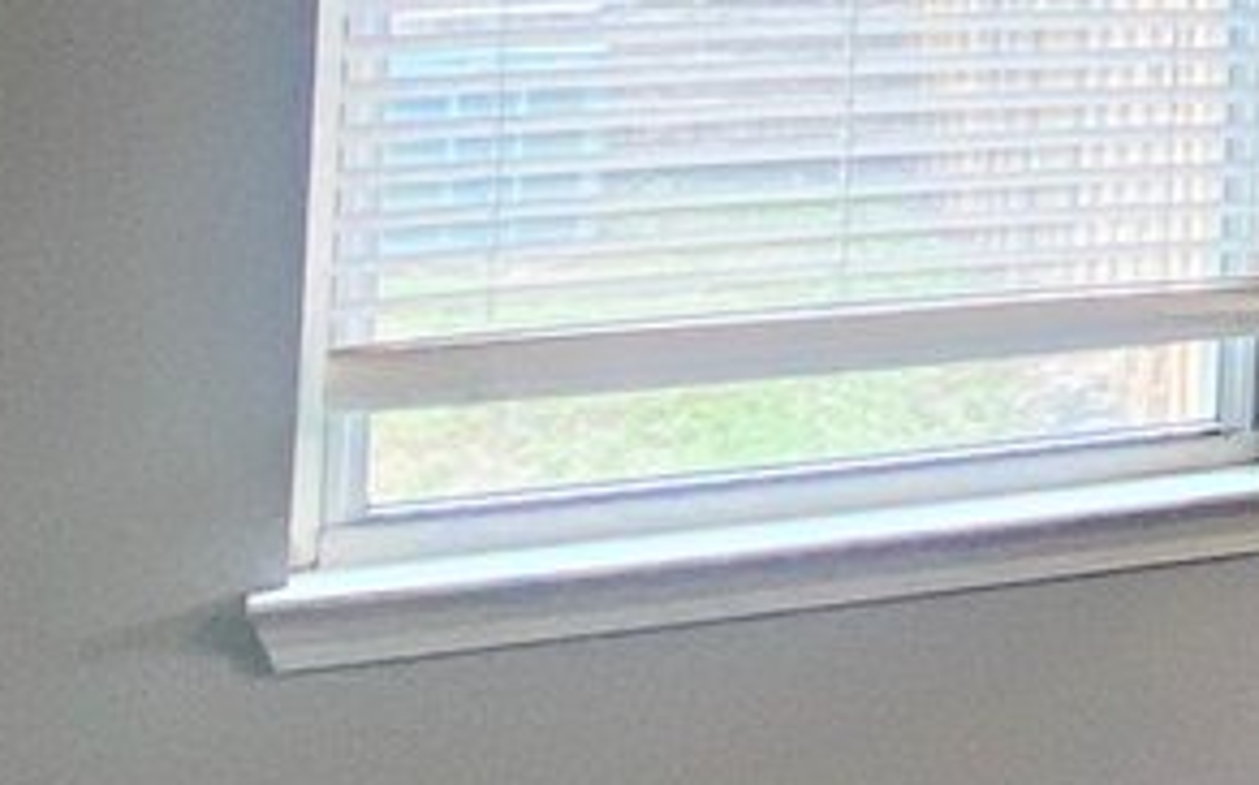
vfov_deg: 13.9
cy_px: -416
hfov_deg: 17.3
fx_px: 3017
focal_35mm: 88
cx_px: 2507
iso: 100
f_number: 2
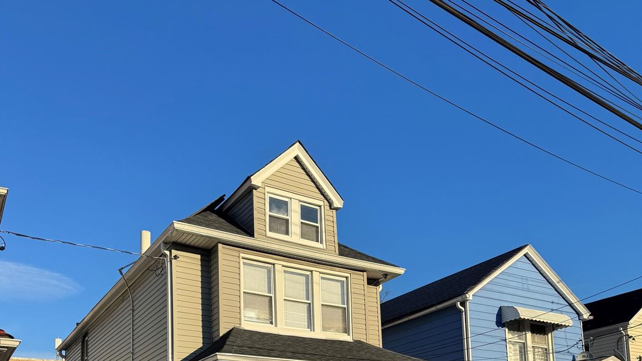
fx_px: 596
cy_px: 388
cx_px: 320
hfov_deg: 56.6
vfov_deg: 30.5
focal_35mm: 35
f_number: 1.78
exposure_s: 1/3802
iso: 80
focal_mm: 6.76
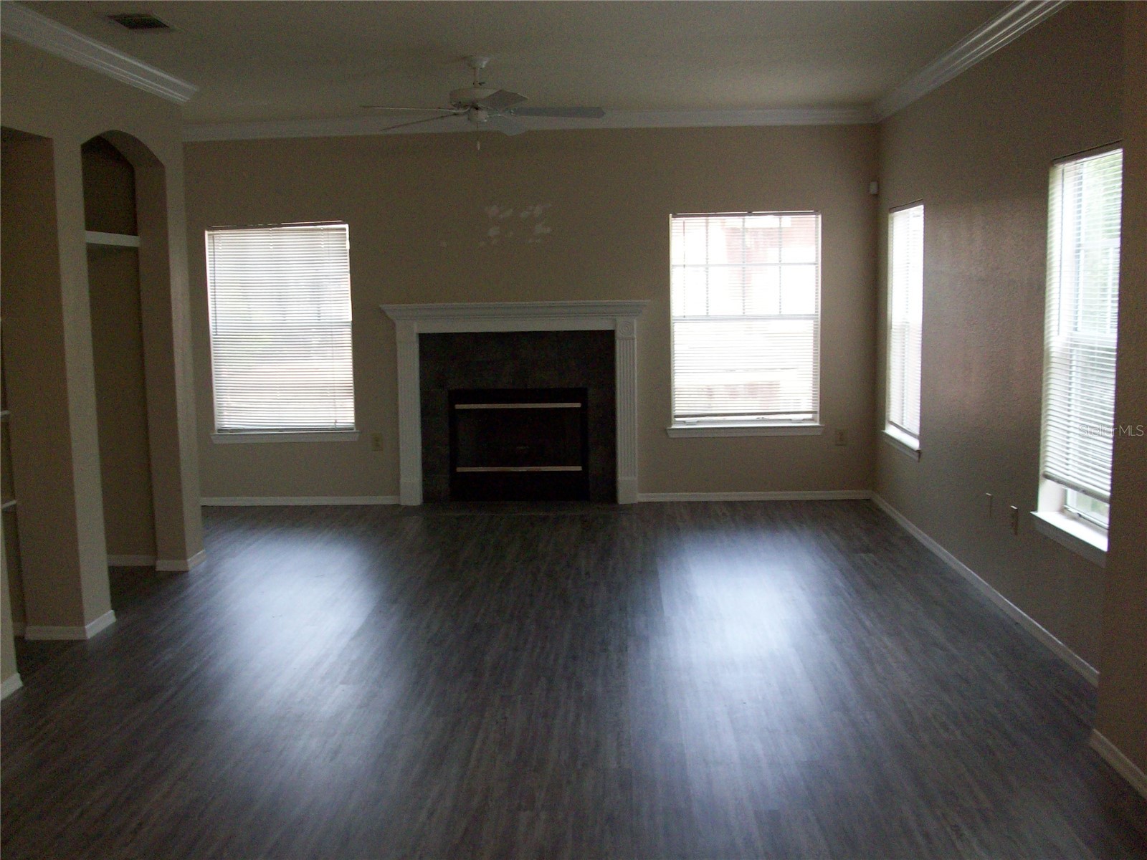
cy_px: 430
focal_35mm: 34
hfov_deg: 54.0
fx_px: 1127
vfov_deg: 41.8
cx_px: 574
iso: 160
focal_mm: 5.7
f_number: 2.8
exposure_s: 1/139
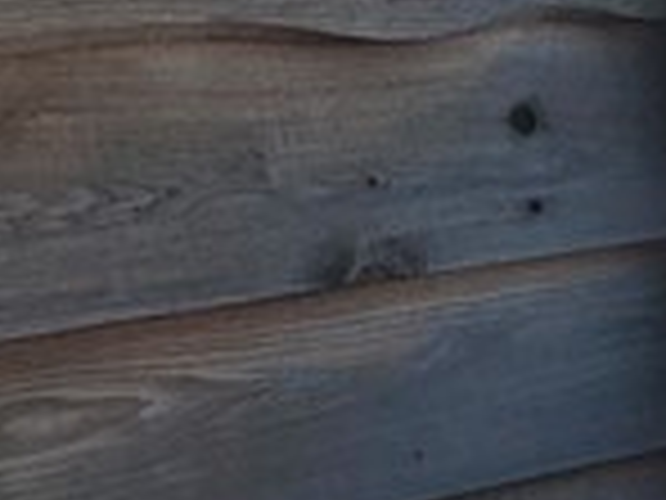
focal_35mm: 180
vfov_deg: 8.2
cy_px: 622
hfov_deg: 8.8
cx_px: 2084
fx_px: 3463
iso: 32
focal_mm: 4.25
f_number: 1.8
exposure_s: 1/884
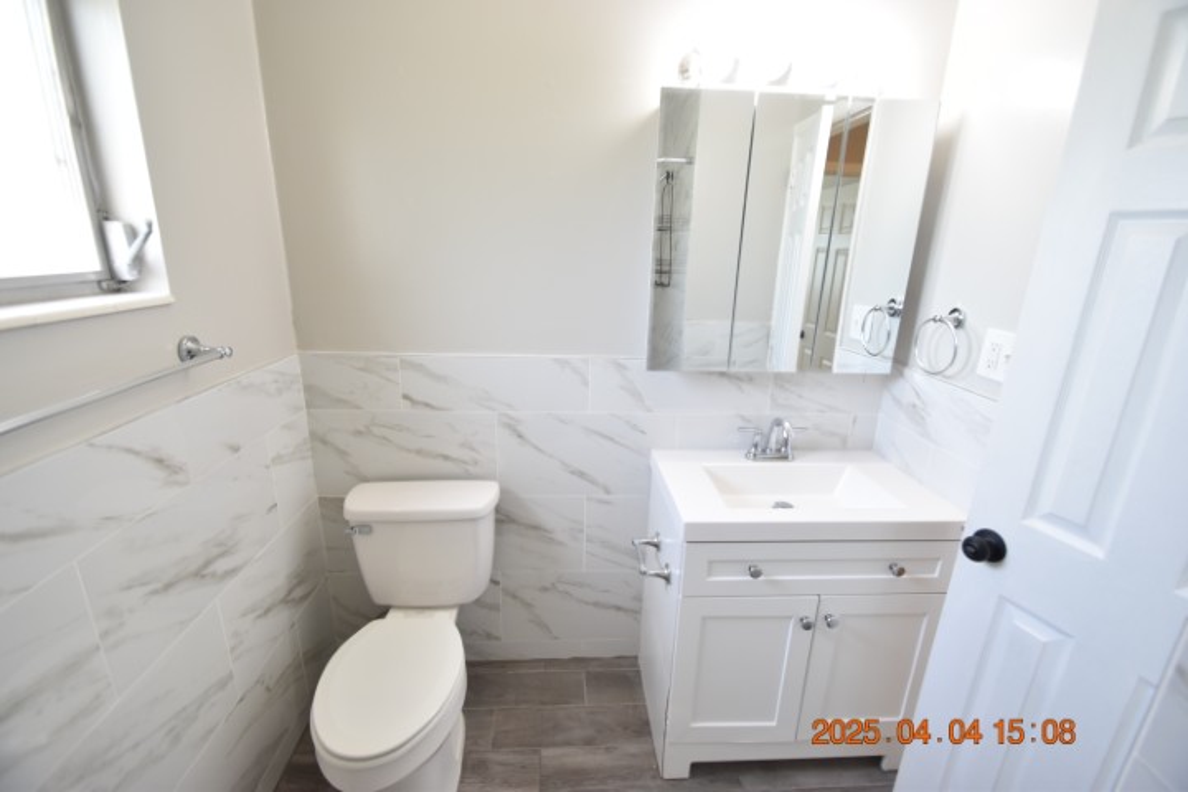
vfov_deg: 77.3
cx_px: 594
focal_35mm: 15
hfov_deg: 100.4
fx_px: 495
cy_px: 396
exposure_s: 1/60
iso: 560
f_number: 4
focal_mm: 10
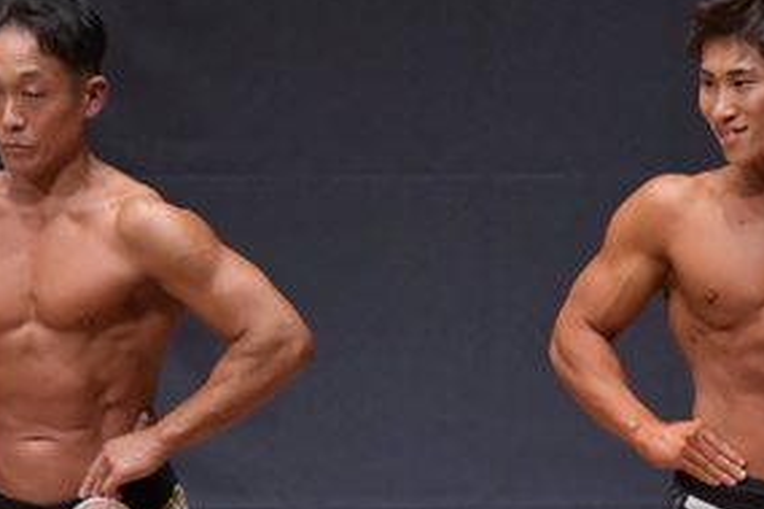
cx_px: 1016
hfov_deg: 2.8
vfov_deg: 1.9
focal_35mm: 736
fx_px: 15610
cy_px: 549
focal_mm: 180
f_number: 5.6
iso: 6400
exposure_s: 1/400
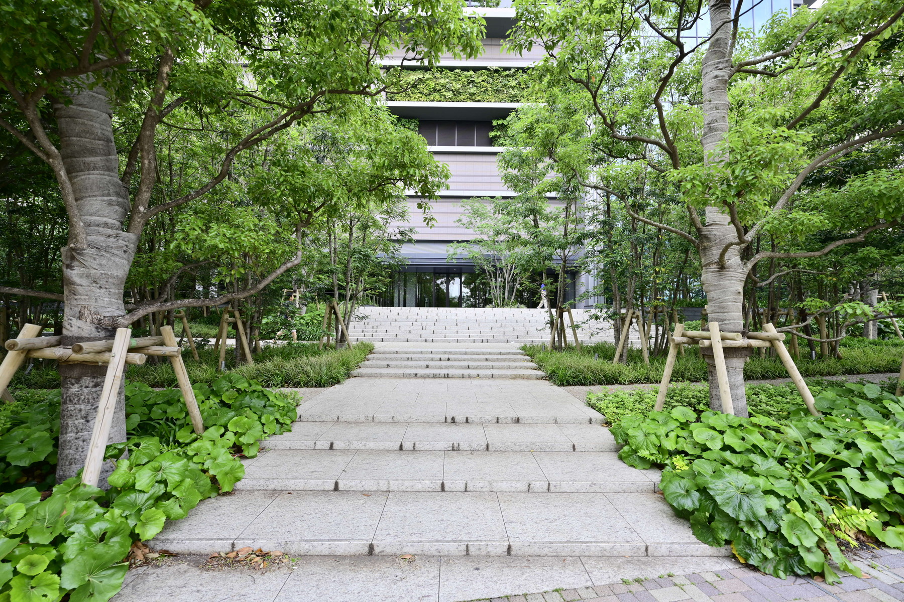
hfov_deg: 104.3
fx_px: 352
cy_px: 301
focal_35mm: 14
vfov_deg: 81.2
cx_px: 452
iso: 64
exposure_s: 1/100
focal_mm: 14
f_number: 4.5
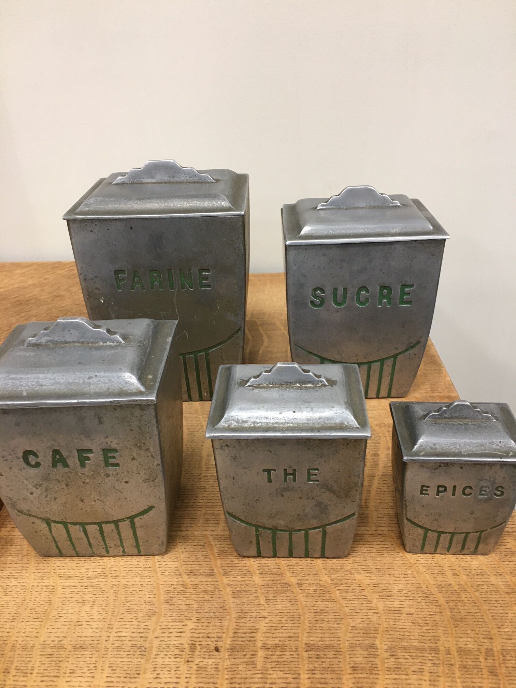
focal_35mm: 29
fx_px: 576
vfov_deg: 61.7
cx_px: 258
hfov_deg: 48.2
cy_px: 344
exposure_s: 1/33
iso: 125
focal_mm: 4.15
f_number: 2.2
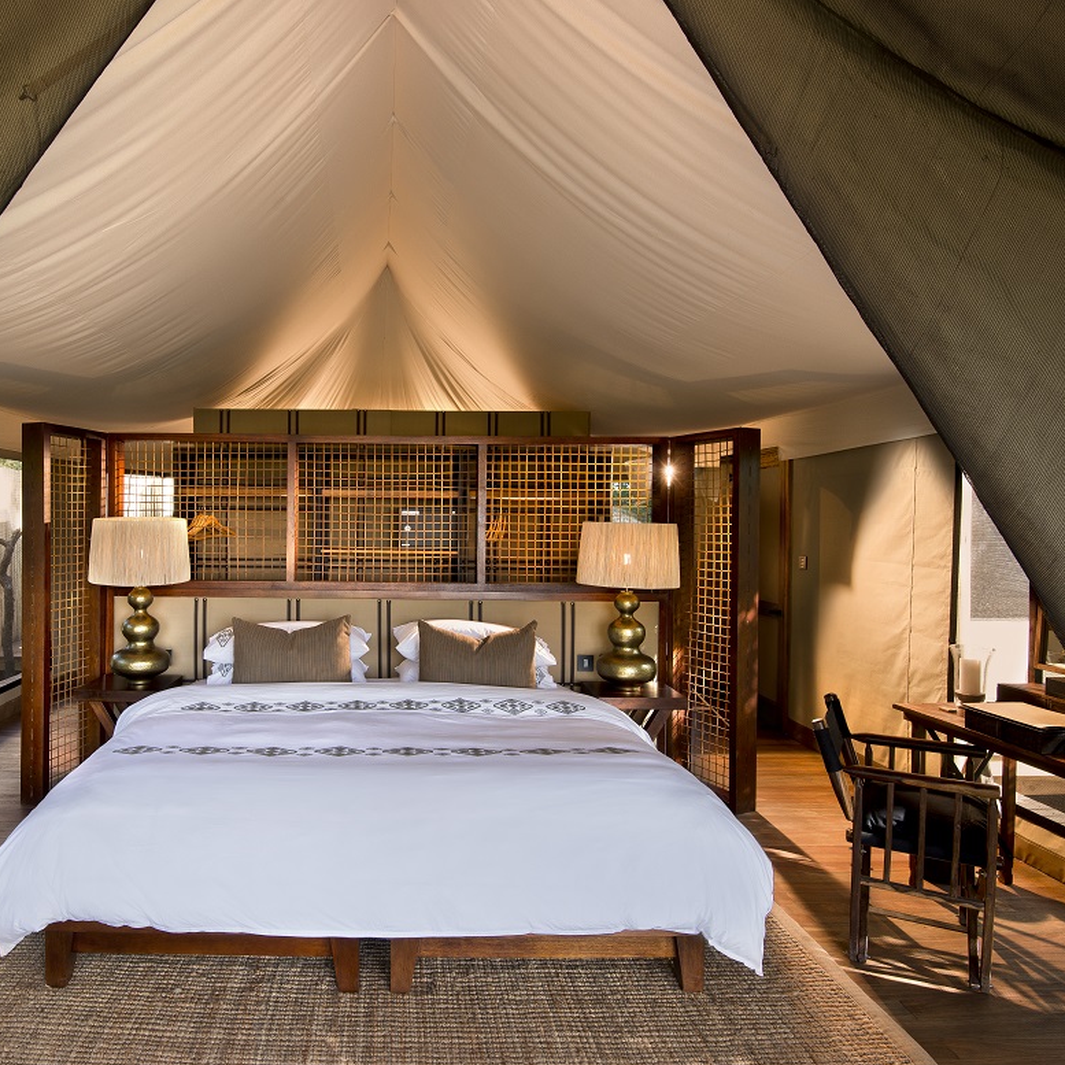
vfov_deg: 72.1
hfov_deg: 70.5
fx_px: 731
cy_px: 524
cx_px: 377
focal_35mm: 21
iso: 200
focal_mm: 16
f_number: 8
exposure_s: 1/15
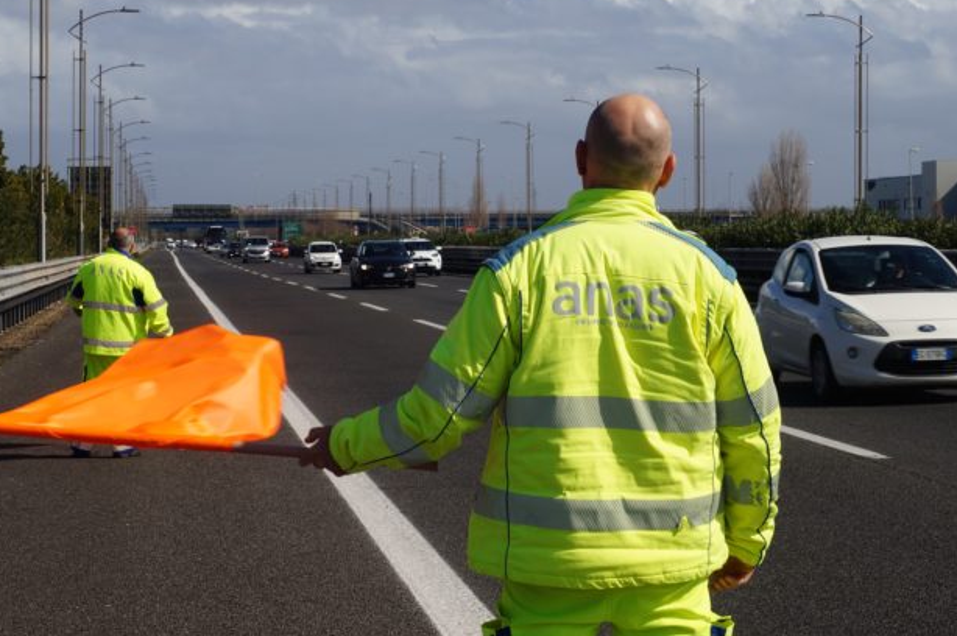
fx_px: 2257
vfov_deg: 16.0
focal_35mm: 85
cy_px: 287
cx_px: 432
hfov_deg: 23.9
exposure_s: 1/250
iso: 100
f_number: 13
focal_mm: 50
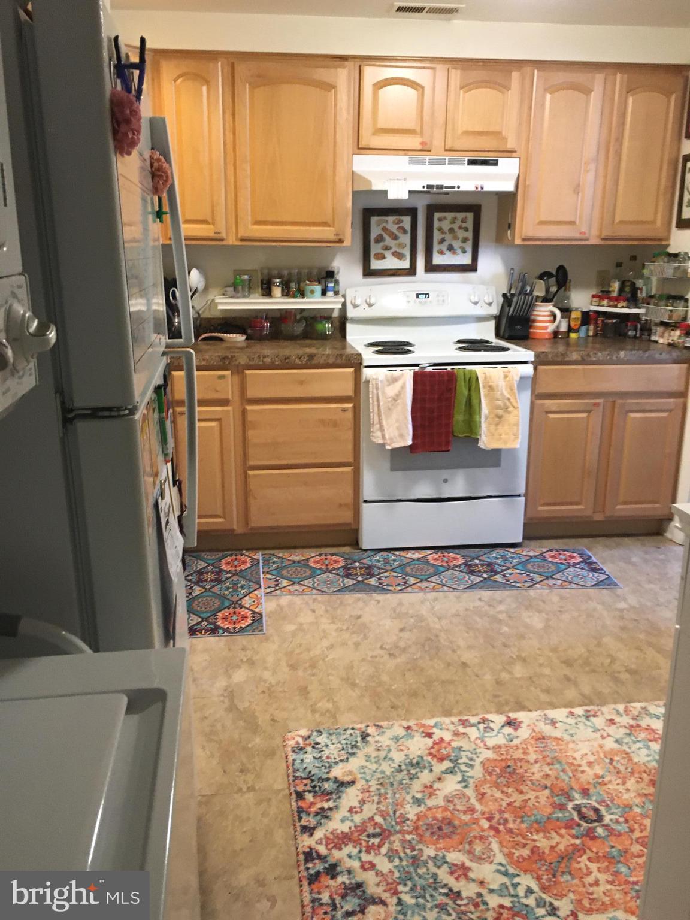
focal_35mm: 29
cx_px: 345
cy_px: 460
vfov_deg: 61.7
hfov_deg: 48.2
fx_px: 771
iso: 125
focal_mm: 4.15
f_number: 2.2
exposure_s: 1/30
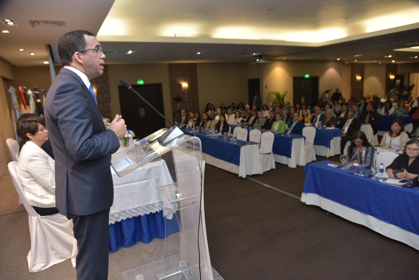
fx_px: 279
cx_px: 210
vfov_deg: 53.2
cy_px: 140
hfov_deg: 73.7
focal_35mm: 24
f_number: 4.5
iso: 1000
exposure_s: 1/80
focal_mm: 24
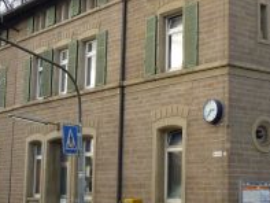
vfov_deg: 18.9
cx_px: 203
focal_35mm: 78
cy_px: 88
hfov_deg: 24.7
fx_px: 609
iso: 100
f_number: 4
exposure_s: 1/160
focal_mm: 5.2
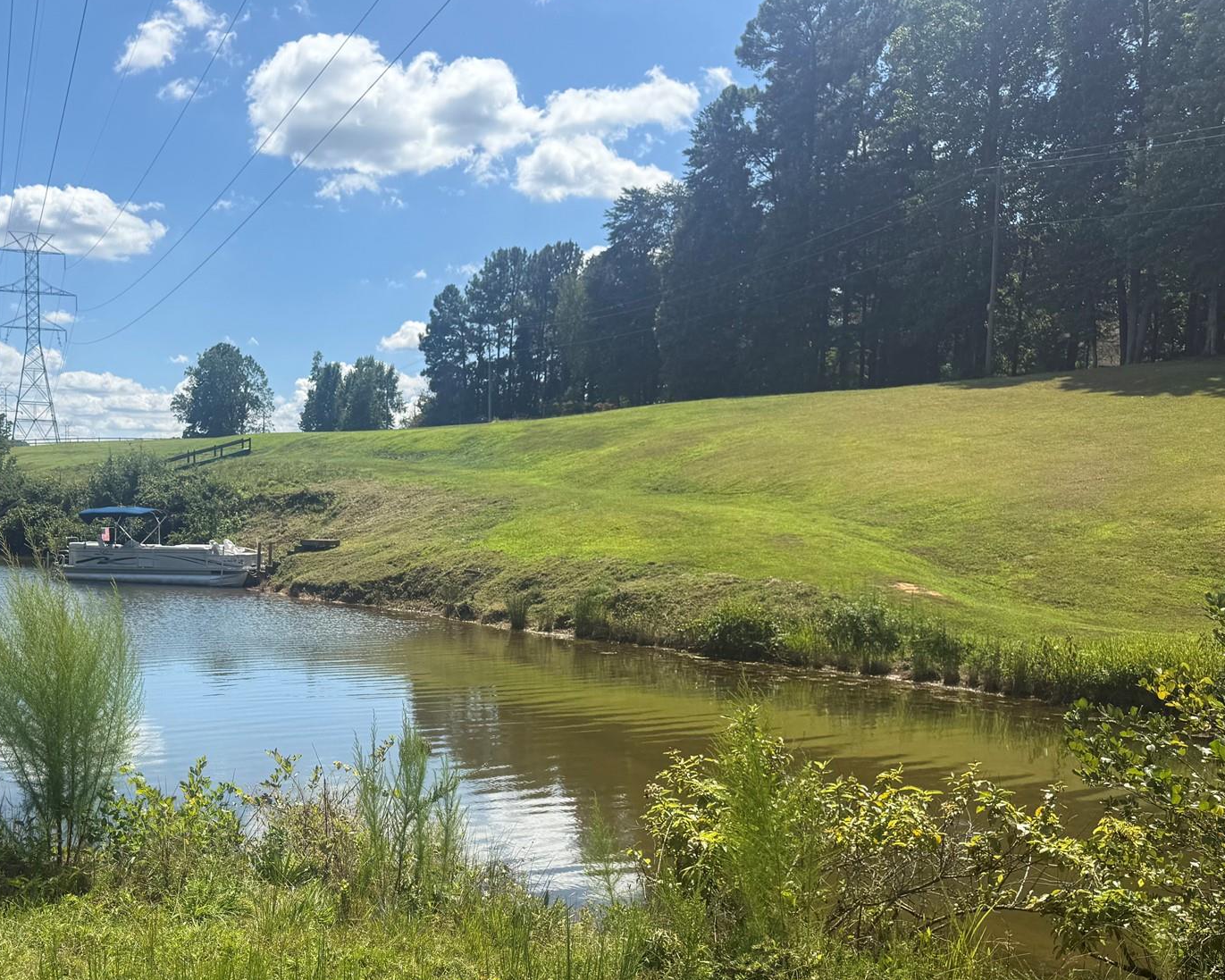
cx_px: 331
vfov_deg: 41.6
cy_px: 661
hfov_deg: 49.8
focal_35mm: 35
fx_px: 1269
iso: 80
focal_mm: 6.76
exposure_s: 1/4673
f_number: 1.78
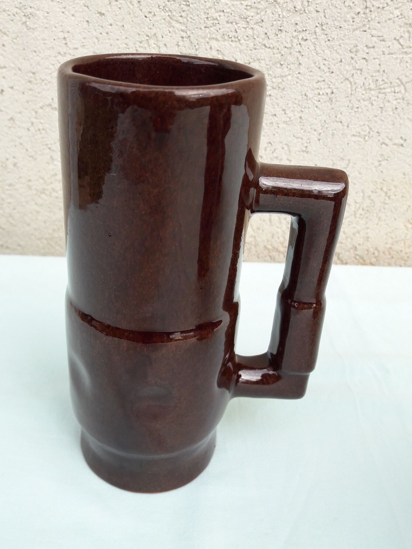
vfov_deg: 56.8
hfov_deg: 44.1
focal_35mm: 32
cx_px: 177
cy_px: 270
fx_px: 508
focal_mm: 3.7
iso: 40
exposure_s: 1/185
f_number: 1.9
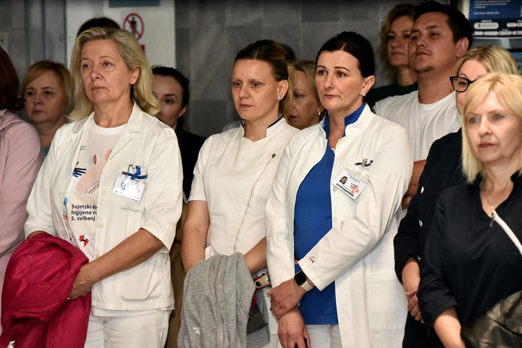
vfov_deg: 6.9
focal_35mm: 200
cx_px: 261
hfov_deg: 10.3
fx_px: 2900
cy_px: 174
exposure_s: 1/200
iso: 5000
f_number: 5.6
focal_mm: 200
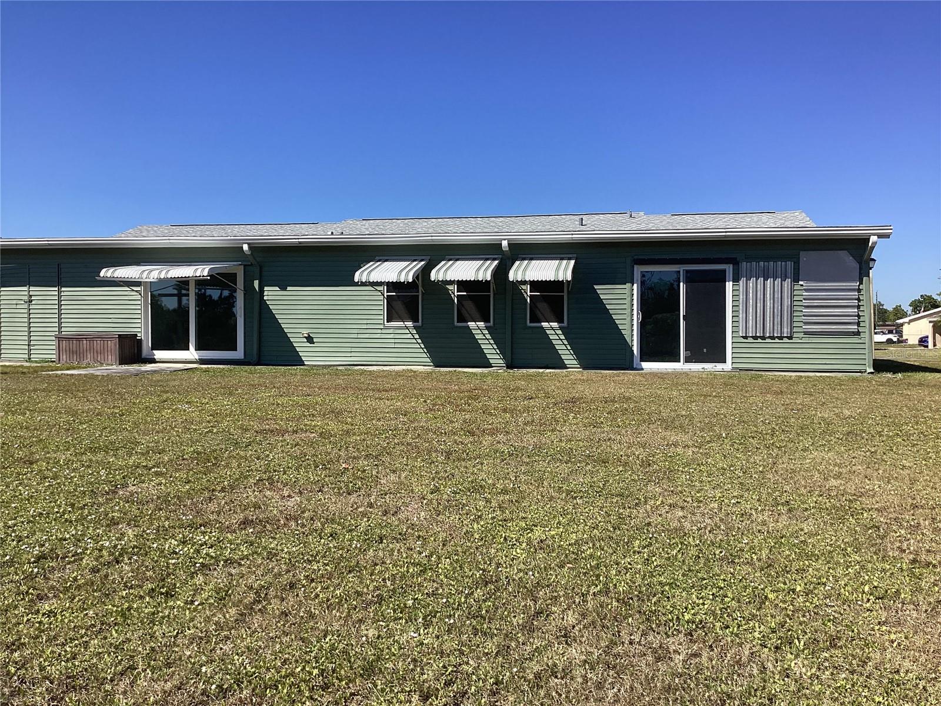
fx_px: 843
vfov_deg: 45.4
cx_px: 470
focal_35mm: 31
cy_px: 353
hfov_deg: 58.4
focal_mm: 3.3
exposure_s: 1/1359
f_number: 2.4
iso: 25
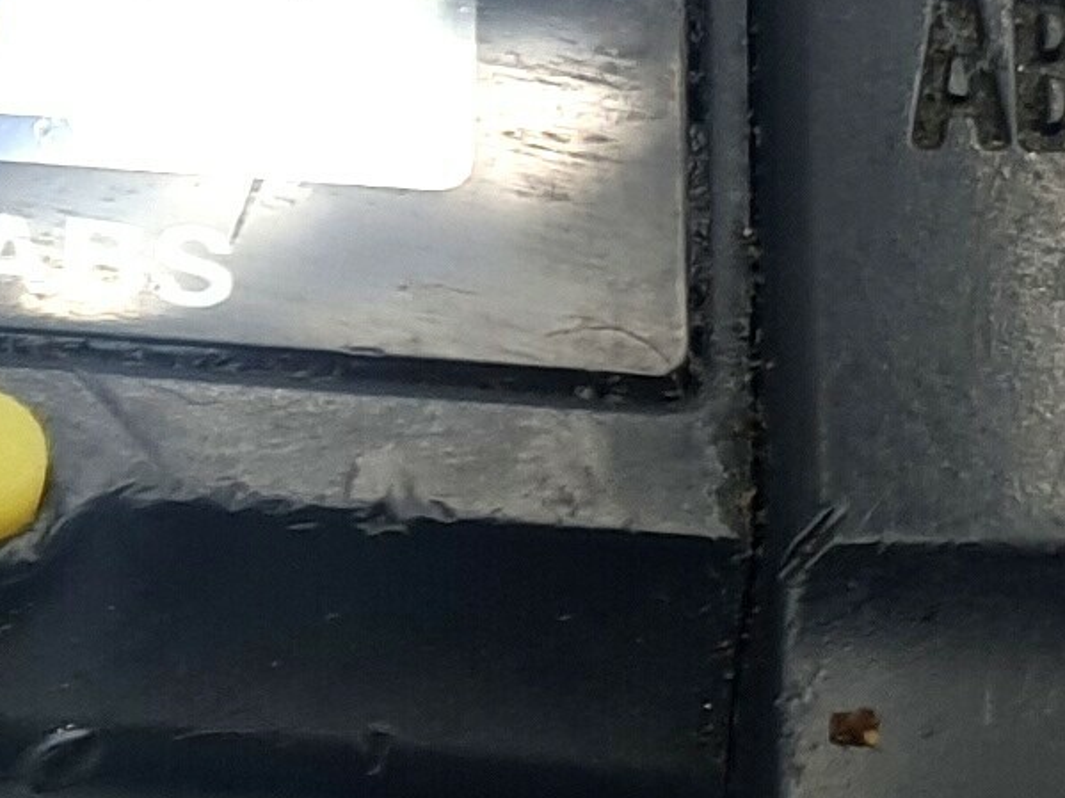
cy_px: 627
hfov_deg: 10.6
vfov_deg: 8.5
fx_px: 5383
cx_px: -809
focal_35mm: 175
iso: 50
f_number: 2.4
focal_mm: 4.3
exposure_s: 1/262
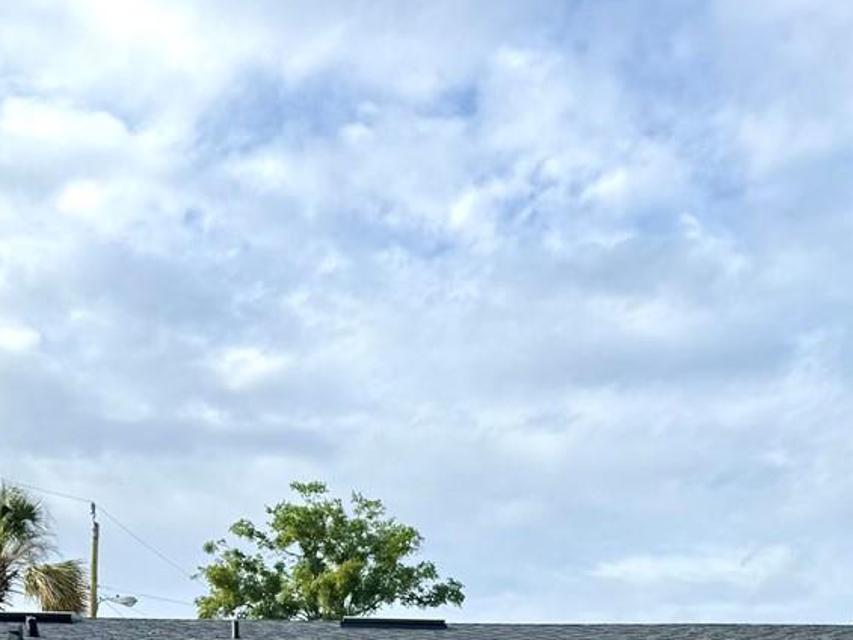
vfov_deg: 19.9
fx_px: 1676
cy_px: 824
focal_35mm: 68
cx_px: 470
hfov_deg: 28.5
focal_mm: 6.76
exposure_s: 1/3145
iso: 80
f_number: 1.78
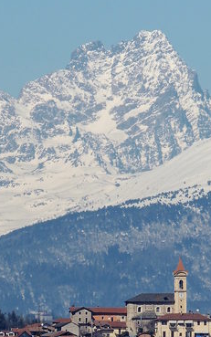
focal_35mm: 809
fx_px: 7435
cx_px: 121
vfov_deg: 2.6
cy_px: 150
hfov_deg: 1.6
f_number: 5.4
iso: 100
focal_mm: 83.8
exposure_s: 1/1250
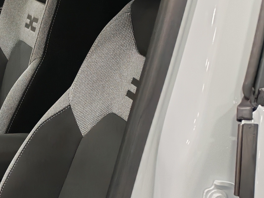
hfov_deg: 16.5
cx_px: -149
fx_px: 816
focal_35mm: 107
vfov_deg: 13.7
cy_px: 186
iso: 809
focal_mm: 6.12
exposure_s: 1/100
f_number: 1.9
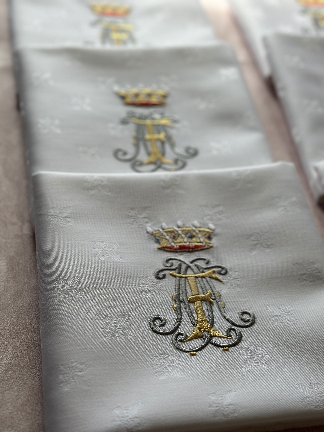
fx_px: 599
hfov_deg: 30.3
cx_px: 162
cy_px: 216
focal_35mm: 48
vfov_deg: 39.7
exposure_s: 1/414
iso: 80
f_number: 1.78
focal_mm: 6.86
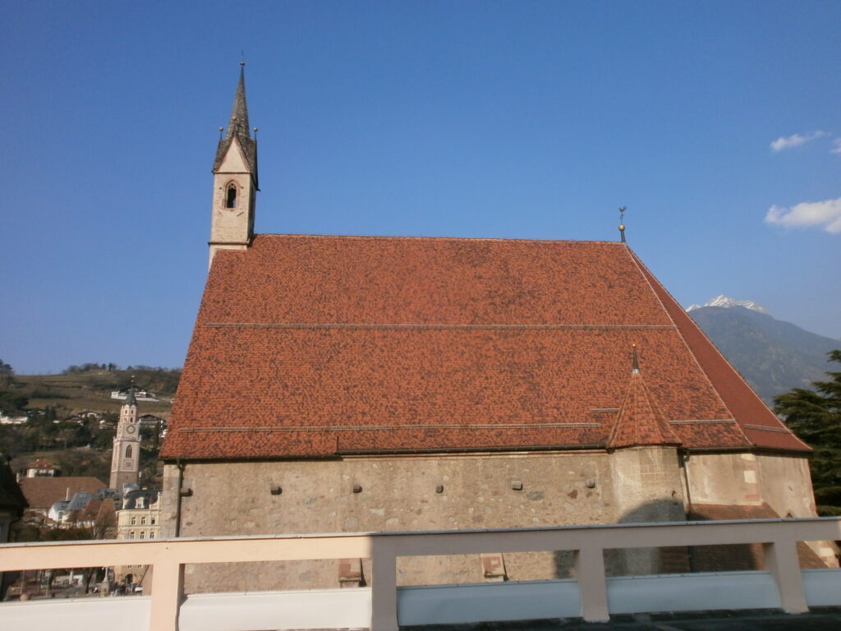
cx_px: 420
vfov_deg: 51.4
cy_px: 316
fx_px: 656
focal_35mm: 27
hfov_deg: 65.3
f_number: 2.9
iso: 100
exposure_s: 1/1600
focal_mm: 4.8
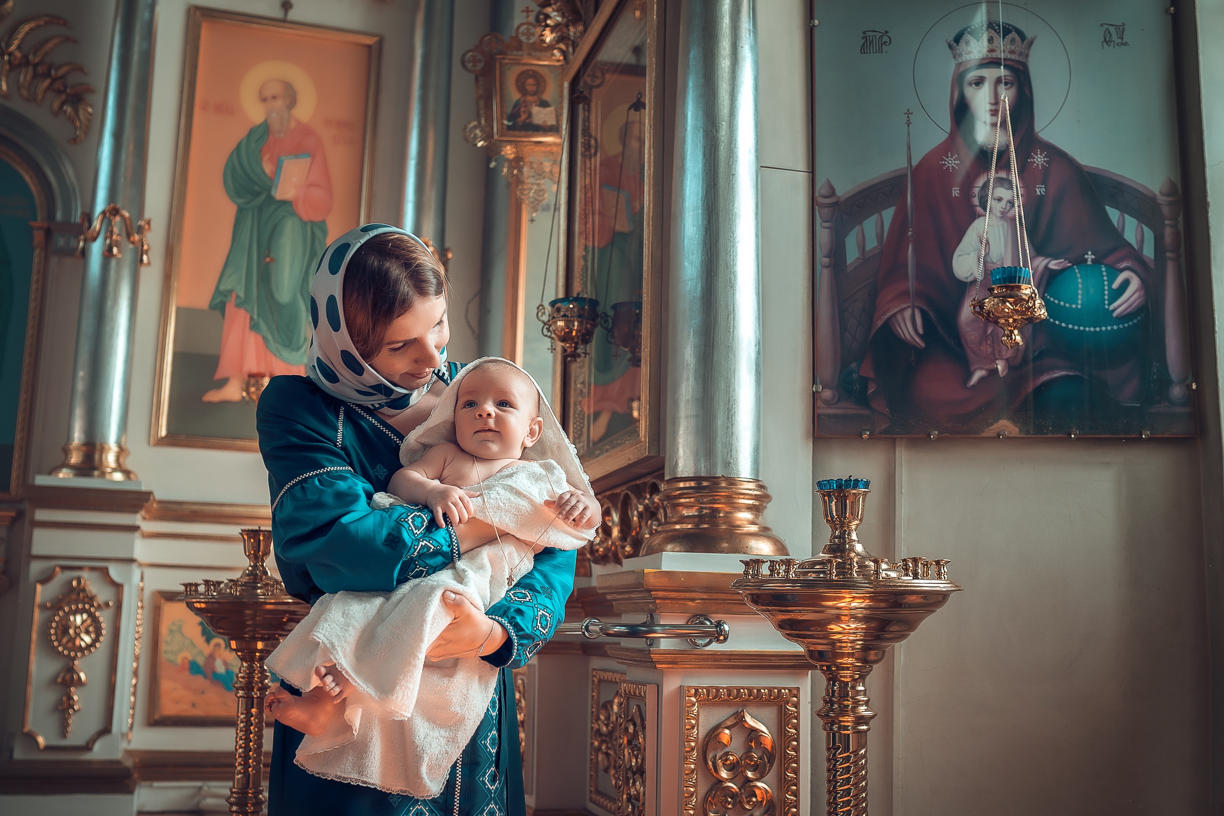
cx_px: 612
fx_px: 1190
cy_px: 408
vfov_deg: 37.9
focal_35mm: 35
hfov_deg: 54.4
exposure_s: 1/125
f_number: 3.2
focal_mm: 35
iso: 200
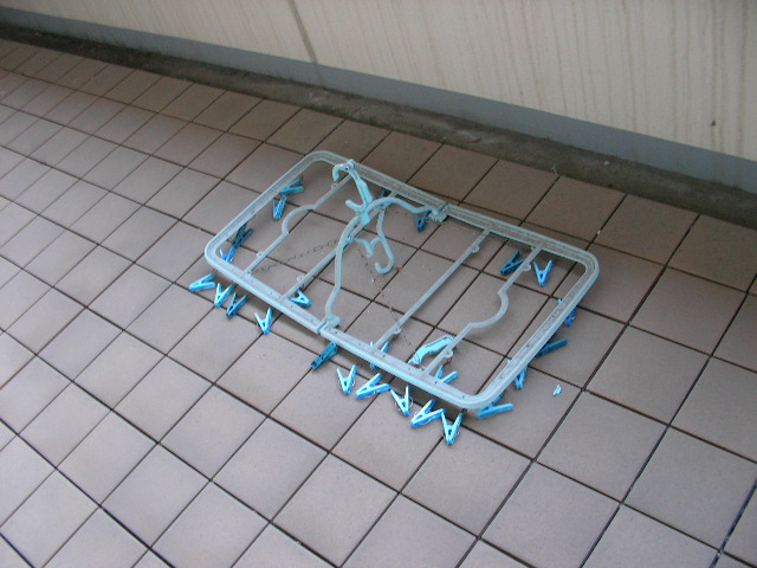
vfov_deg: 37.7
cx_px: 378
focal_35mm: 38
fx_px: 831
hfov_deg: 49.0
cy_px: 284
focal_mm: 5.8
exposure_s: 1/3.1
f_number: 3.5
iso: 100
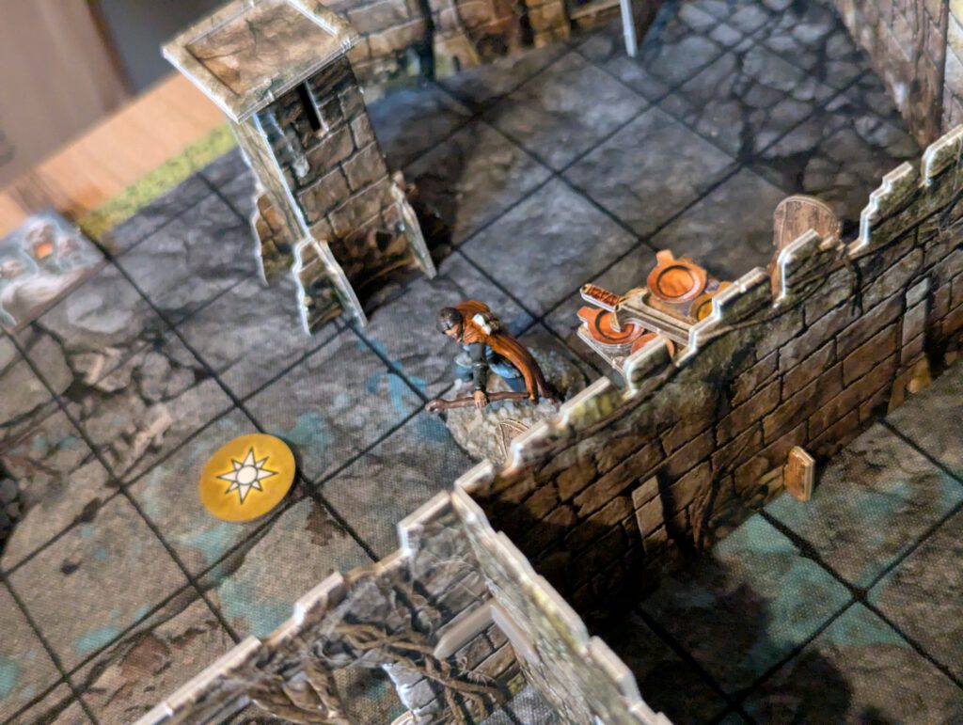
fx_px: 1337
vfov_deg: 30.3
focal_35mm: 48
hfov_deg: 39.6
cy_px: 362
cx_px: 482
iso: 1479
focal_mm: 6.81
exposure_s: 1/33.3
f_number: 1.85
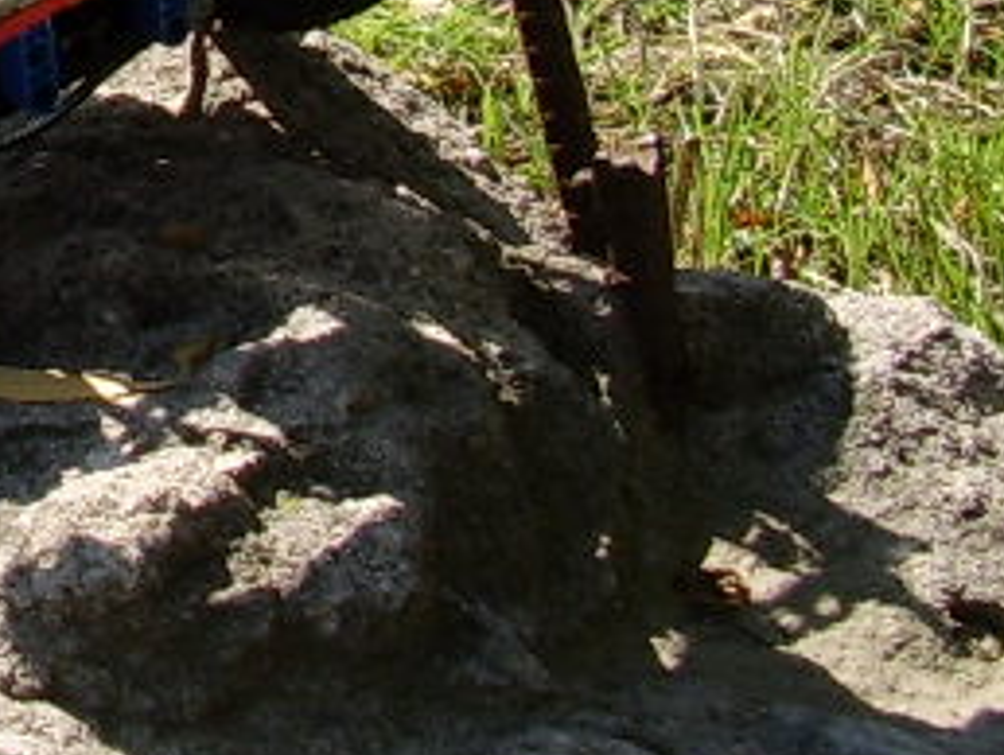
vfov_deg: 11.8
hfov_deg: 15.0
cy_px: -436
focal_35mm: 119
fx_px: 3455
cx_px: -603
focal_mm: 5.8
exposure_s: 1/324
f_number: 4.1
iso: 71
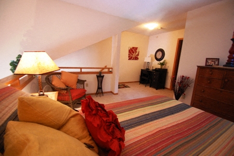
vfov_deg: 77.2
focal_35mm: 15
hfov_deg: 100.4
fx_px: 97
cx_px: 117
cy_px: 78
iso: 800
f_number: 3.5
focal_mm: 10
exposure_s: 1/13
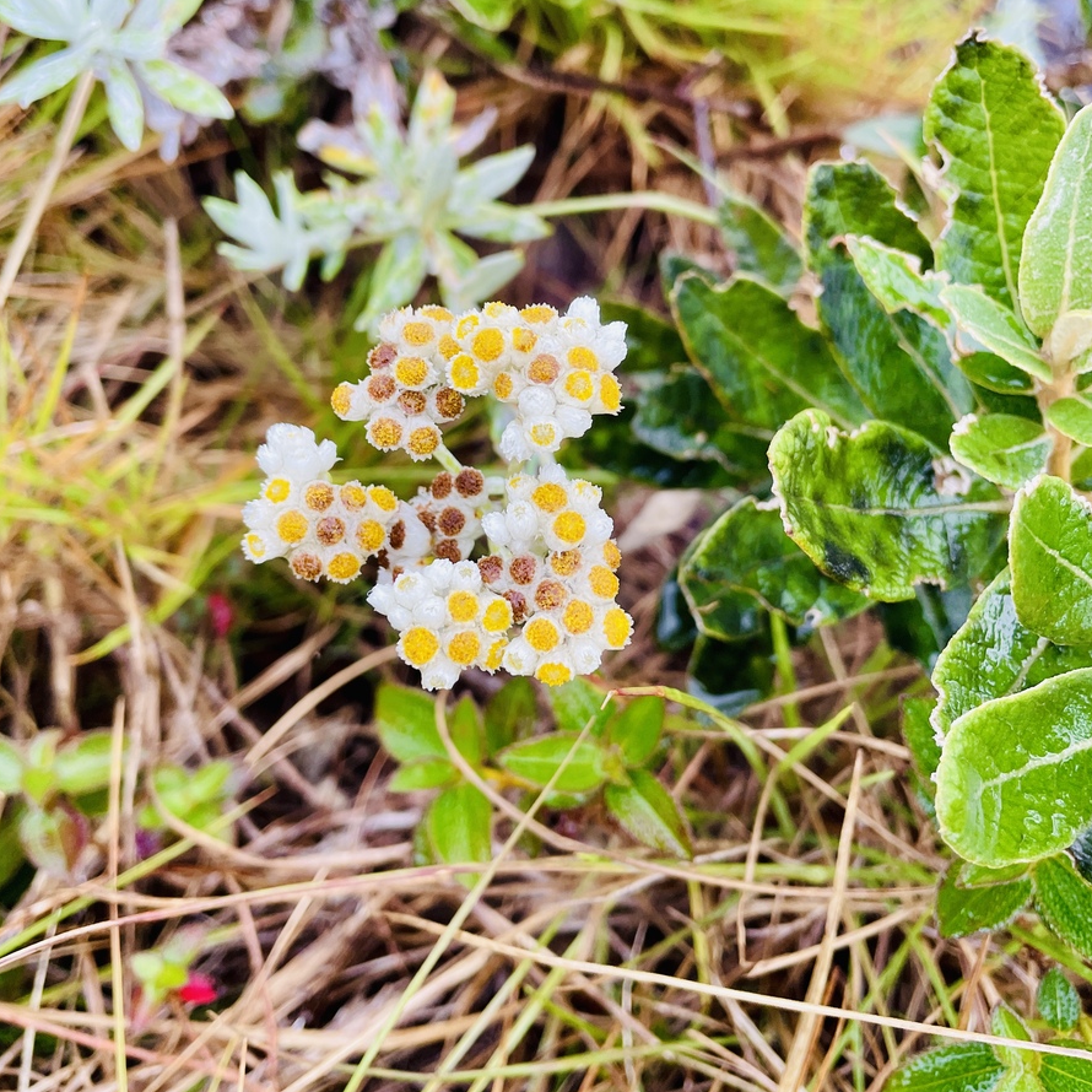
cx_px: 545
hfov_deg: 52.5
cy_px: 460
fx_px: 1106
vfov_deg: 52.3
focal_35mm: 31
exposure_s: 1/121
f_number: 1.6
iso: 100
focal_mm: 4.2
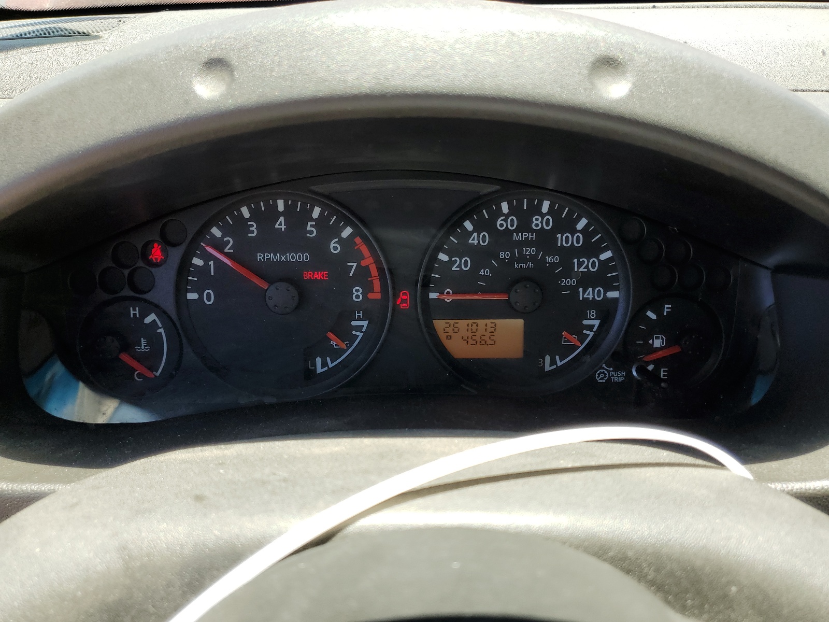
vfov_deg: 53.1
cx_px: 414
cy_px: 311
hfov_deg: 67.3
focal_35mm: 26
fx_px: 623
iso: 50
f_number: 1.5
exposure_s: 1/476
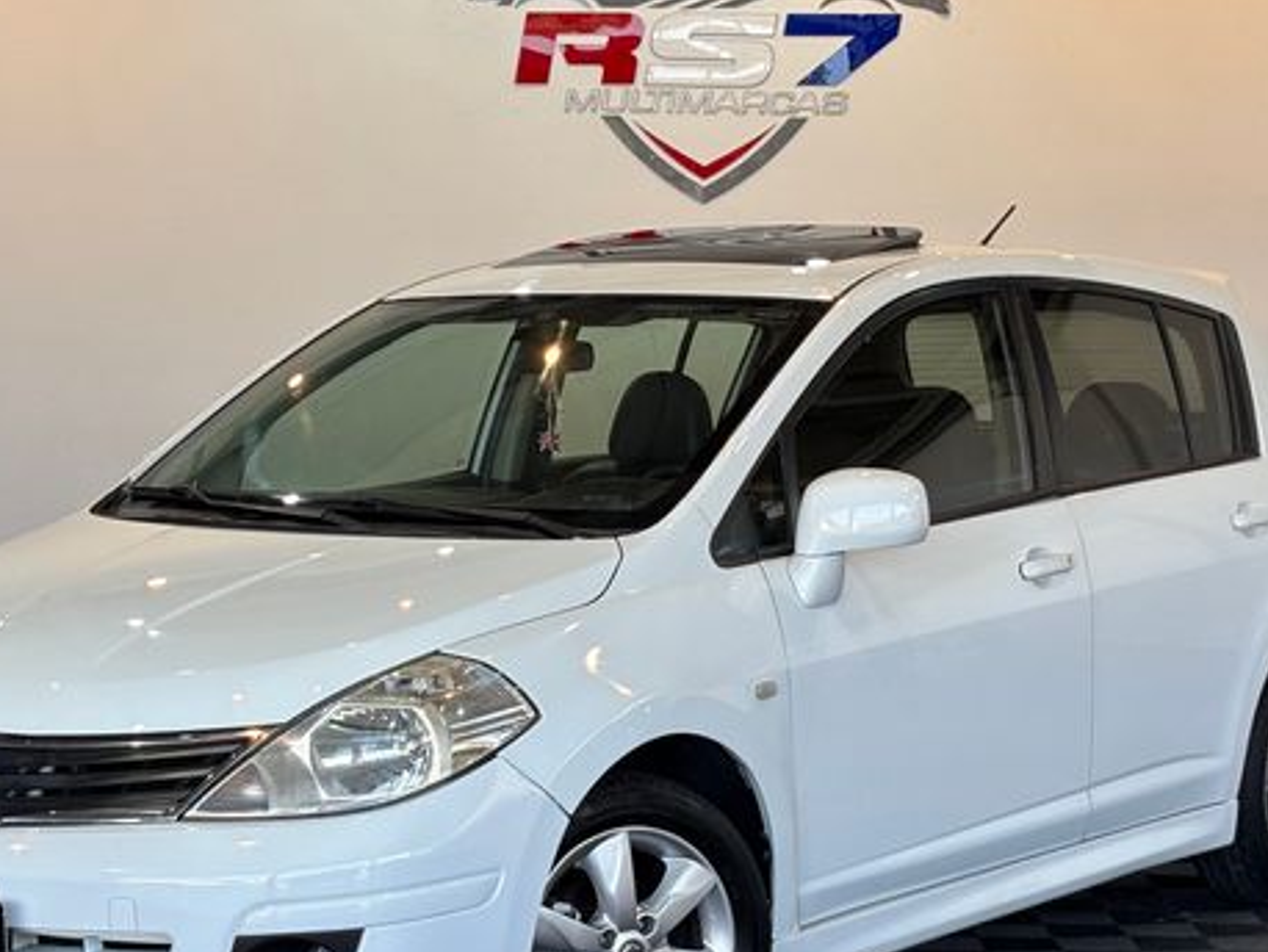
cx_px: 601
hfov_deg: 21.3
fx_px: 3372
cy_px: 612
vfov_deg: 16.1
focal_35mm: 92
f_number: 1.6
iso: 32
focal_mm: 5.96
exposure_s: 1/205
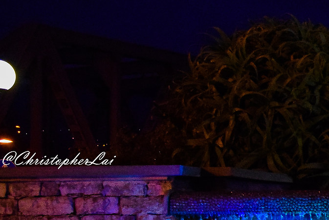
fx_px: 978
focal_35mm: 107
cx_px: 579
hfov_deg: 16.3
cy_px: 244
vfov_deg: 12.6
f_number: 3.8
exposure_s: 1/60
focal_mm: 20
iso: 4000
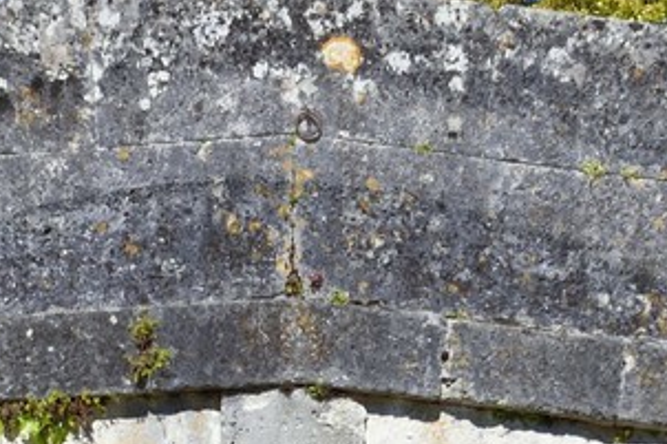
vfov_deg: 6.2
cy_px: 997
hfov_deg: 9.7
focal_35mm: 212
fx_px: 3926
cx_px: 247
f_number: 11
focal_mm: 40
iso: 200
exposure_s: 1/320
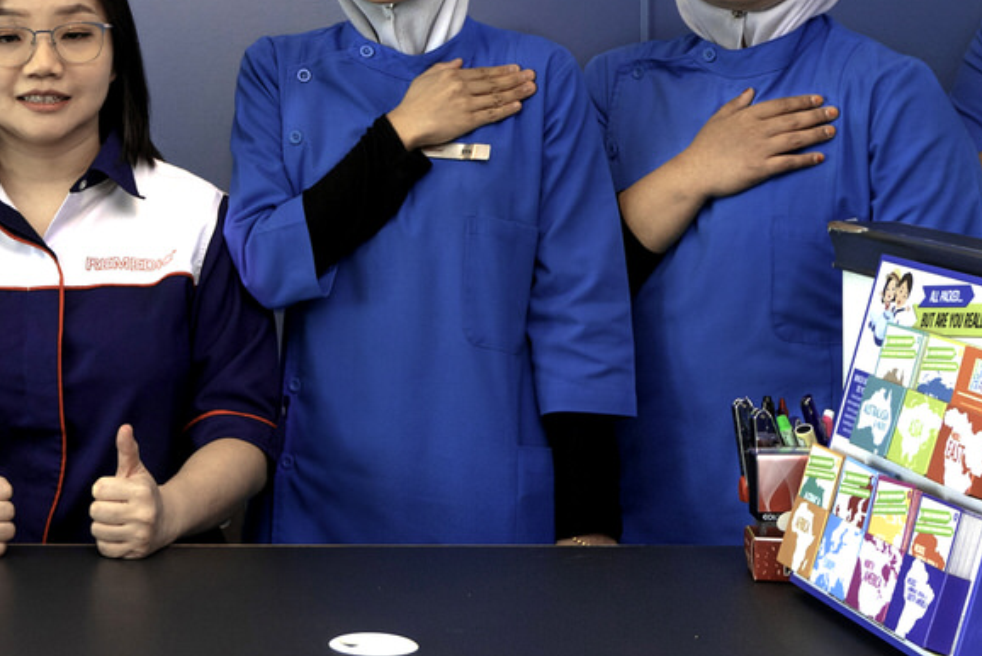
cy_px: 11
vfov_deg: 16.2
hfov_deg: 23.4
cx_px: 0
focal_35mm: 83
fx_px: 2265
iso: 500
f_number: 4
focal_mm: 30
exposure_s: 1/125
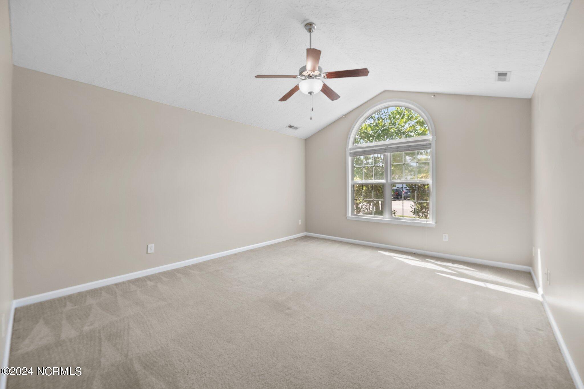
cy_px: 194
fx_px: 227
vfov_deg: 81.2
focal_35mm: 14
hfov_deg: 104.3
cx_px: 292
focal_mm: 14
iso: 400
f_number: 6.3
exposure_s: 1/13
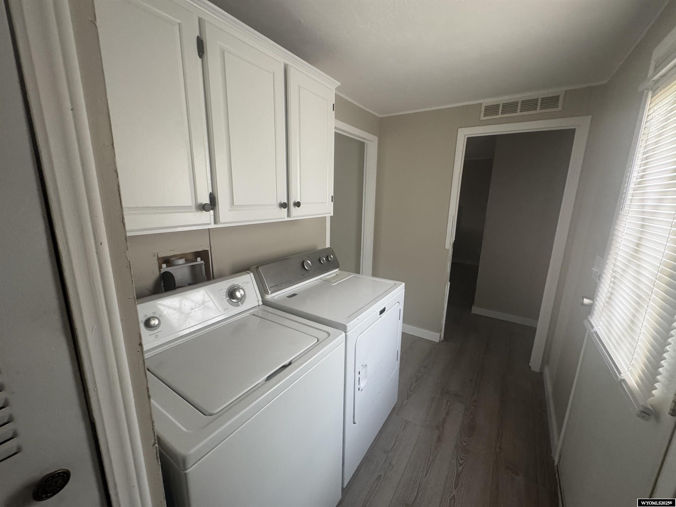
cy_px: 254
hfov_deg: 102.1
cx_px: 338
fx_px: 273
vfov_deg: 85.7
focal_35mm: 14
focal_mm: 2.22
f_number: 2.2
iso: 320
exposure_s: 1/99
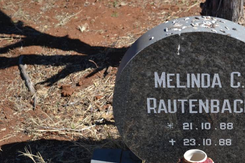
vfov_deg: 10.2
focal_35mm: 134
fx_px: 910
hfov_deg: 15.2
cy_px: 120
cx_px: 198
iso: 125
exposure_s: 1/125
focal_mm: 55
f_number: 5.6
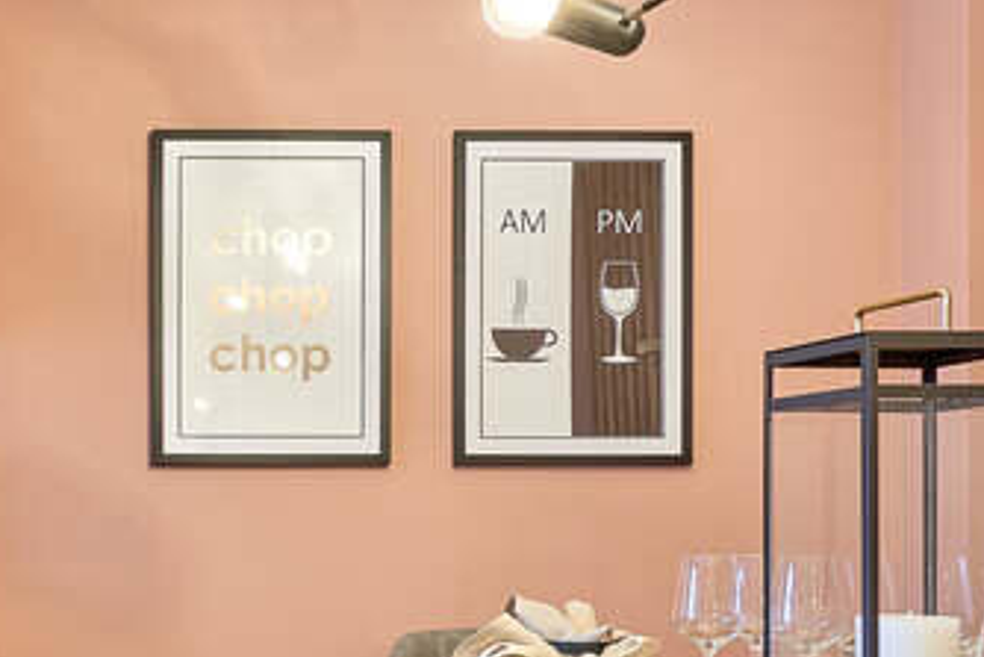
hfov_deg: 37.1
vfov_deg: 27.1
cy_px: 508
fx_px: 1340
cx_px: 53
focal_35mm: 49
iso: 100
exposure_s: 1/1.59
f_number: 10
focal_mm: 16
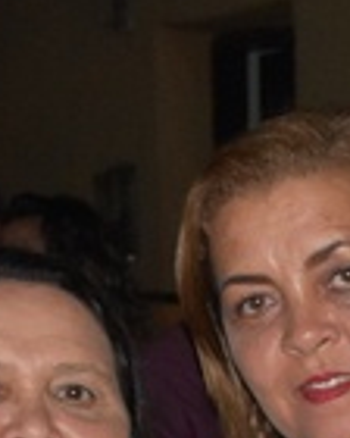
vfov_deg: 10.0
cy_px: 715
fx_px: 2391
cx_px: 353
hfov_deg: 8.3
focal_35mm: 185
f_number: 5.6
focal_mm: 23
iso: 1600
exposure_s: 1/60
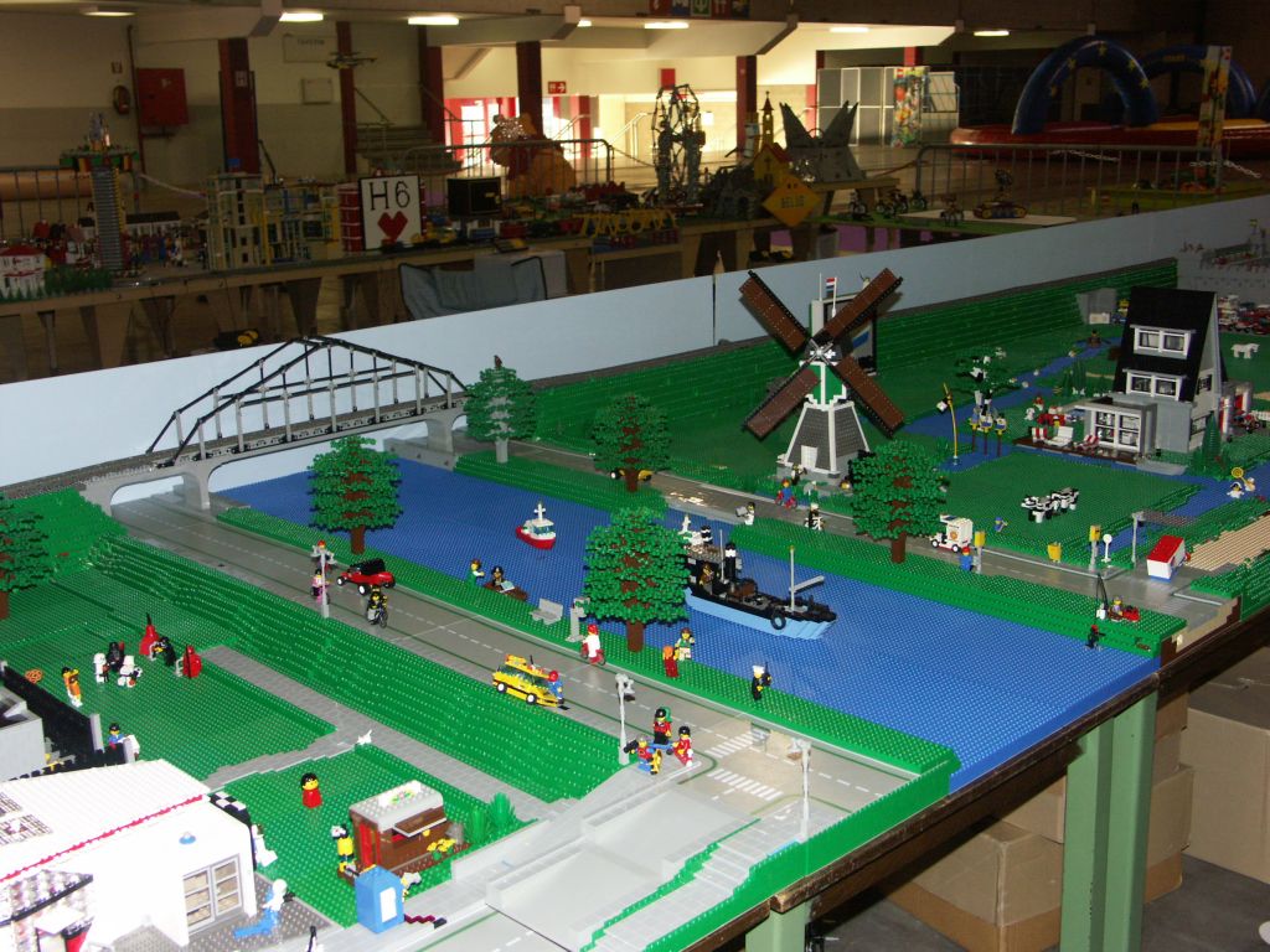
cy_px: 476
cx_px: 635
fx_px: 1394
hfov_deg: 49.0
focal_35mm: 38
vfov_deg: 37.7
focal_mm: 9.7
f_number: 2.8
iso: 200
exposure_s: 1/50
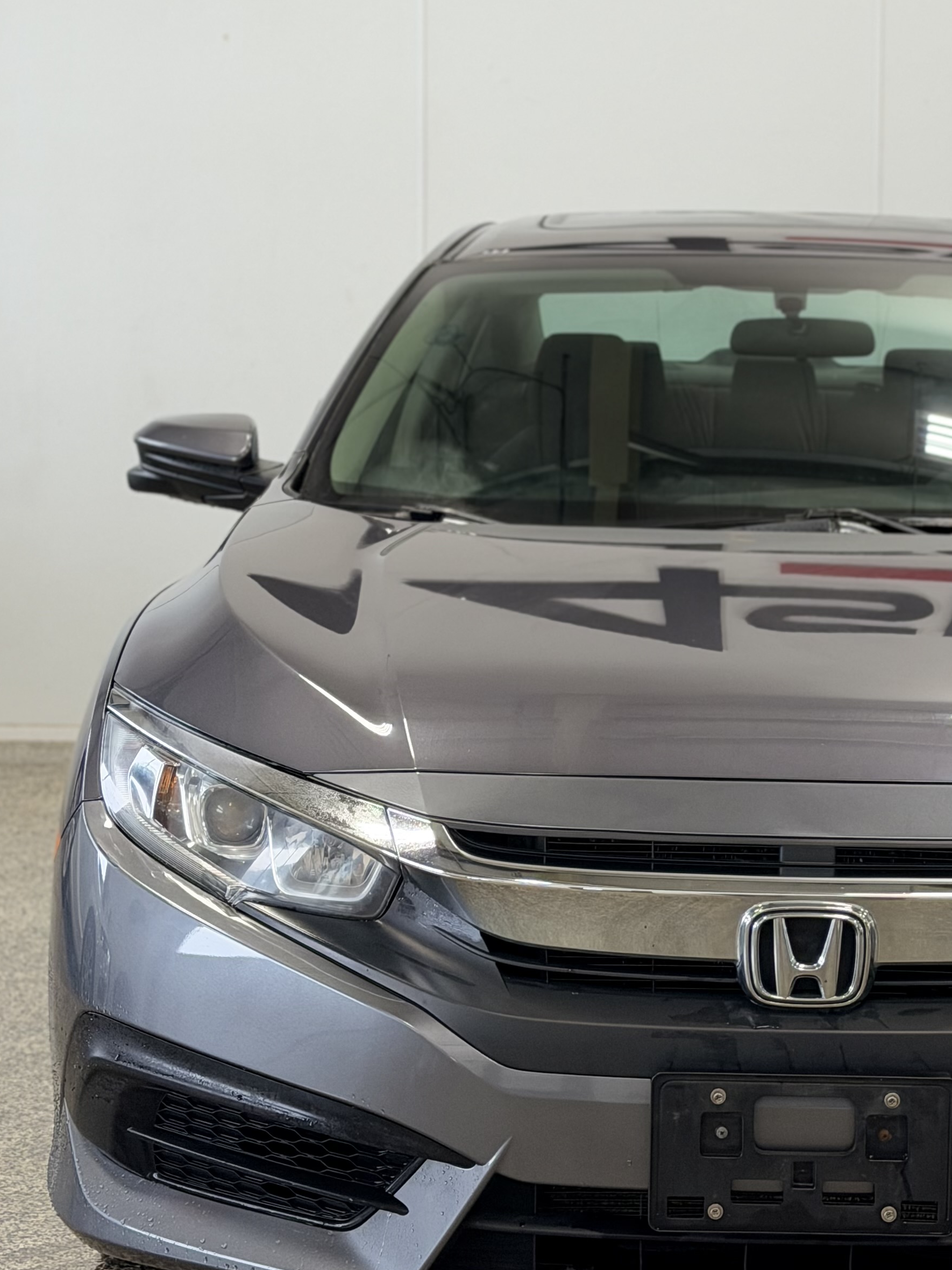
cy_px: 454
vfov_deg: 23.8
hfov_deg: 17.8
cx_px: 781
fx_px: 3007
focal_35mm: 82
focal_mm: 6.76
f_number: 1.78
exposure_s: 1/120
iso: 64
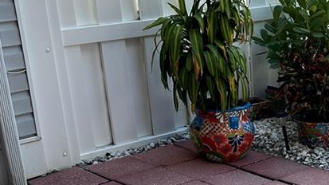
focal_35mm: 76
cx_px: 349
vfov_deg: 15.3
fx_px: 663
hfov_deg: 26.0
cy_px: 218
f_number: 1.78
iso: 80
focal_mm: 6.86
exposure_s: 1/580
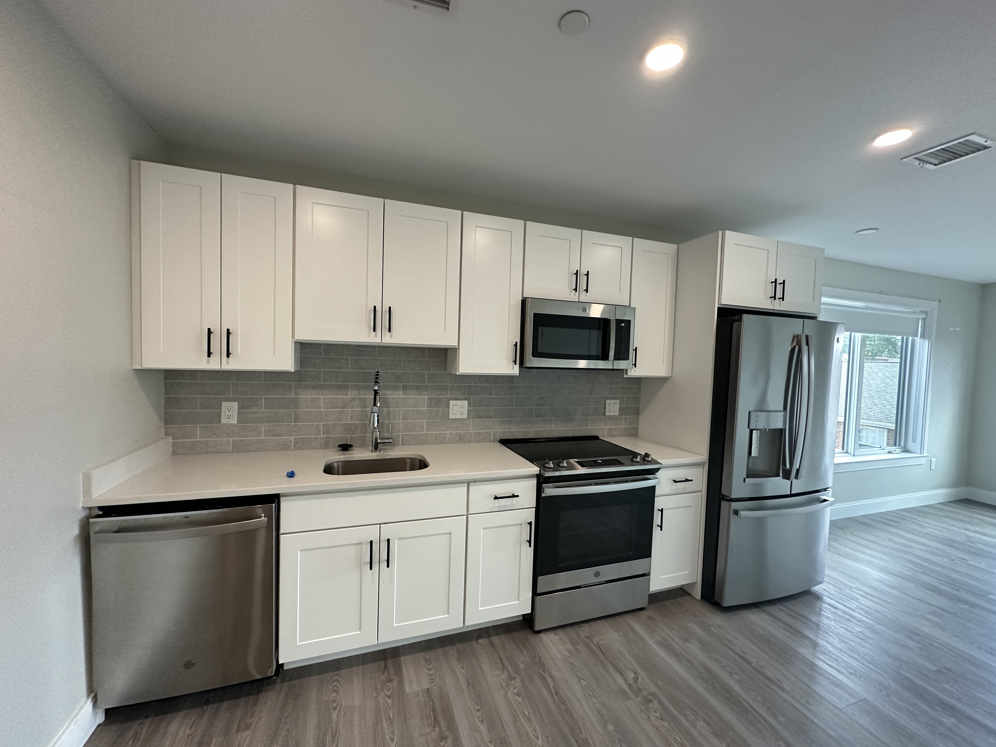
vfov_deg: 85.7
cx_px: 498
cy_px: 374
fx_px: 403
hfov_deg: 102.1
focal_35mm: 14
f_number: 2.2
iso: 250
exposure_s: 1/120
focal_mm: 2.22
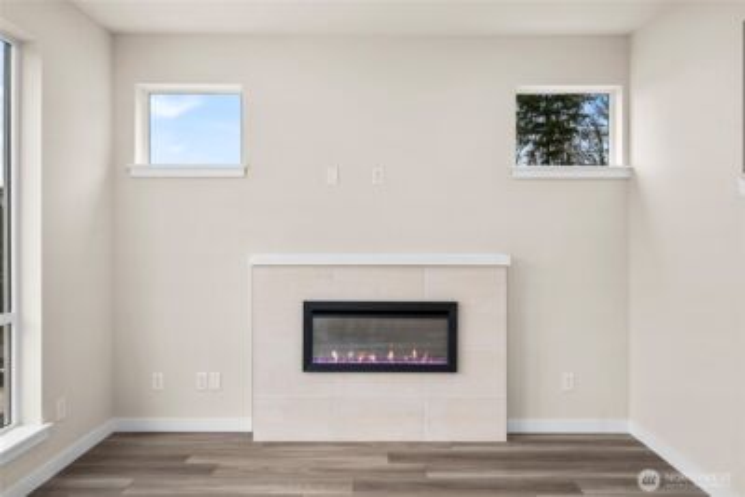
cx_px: 372
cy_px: 248
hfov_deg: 76.1
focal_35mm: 23
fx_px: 476
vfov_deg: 55.1
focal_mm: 23
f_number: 7.1
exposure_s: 1/30
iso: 400
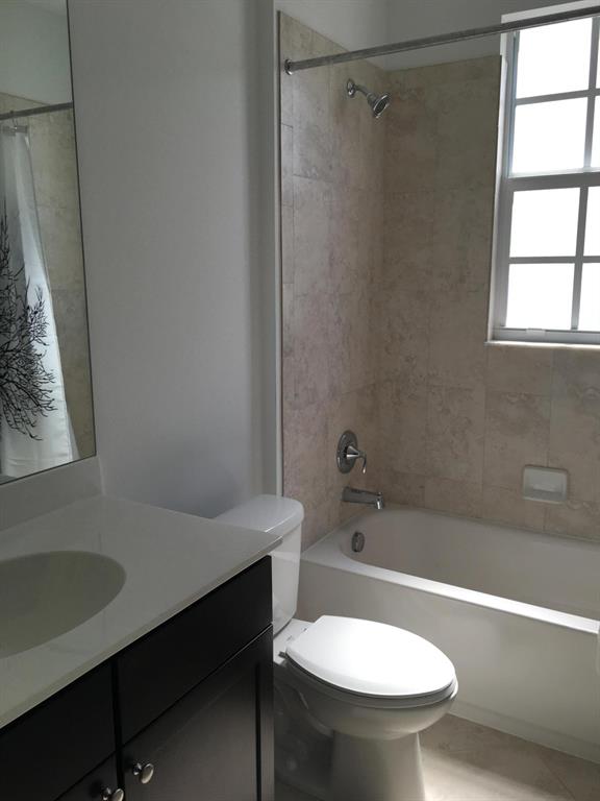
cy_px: 400
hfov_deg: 48.2
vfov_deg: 61.7
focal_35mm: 29
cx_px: 300
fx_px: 670
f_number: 2.2
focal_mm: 4.15
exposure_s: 1/120
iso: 32
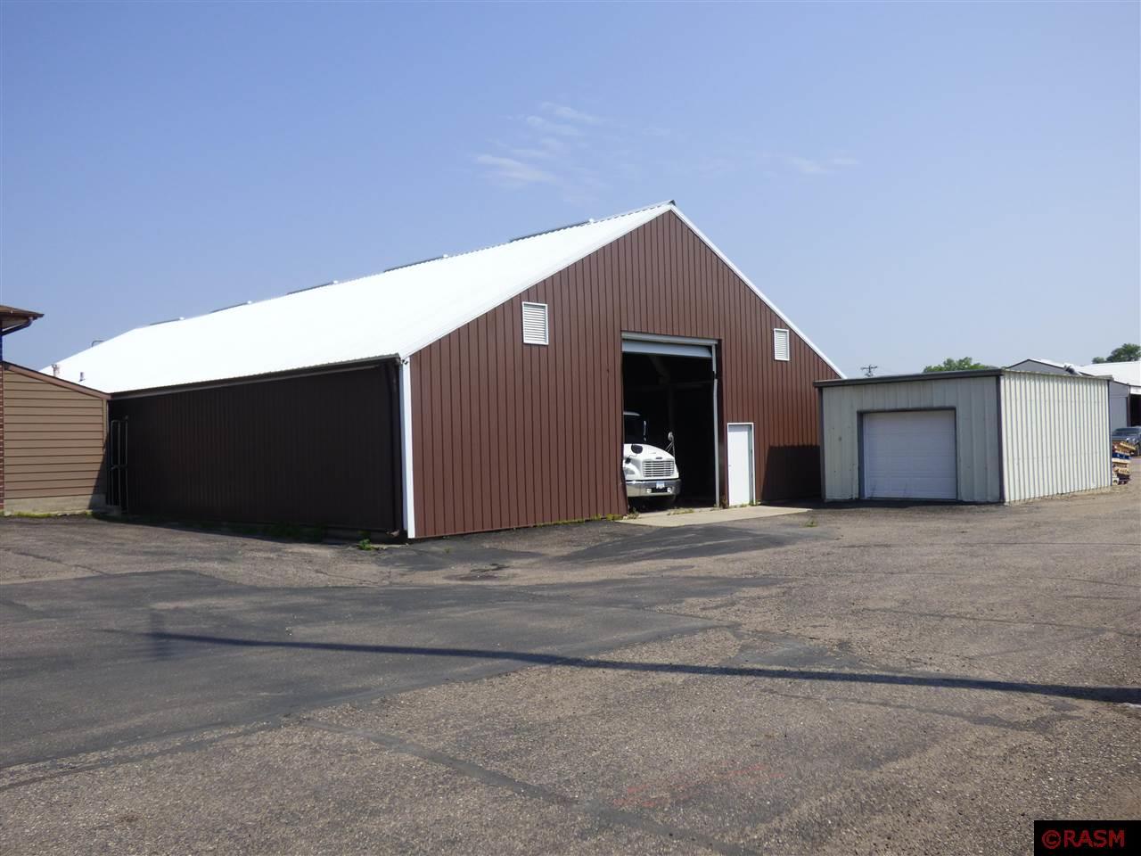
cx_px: 570
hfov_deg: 60.0
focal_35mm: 30
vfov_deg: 46.8
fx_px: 989
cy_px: 428
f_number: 3.3
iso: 100
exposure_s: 1/1600
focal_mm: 5.29
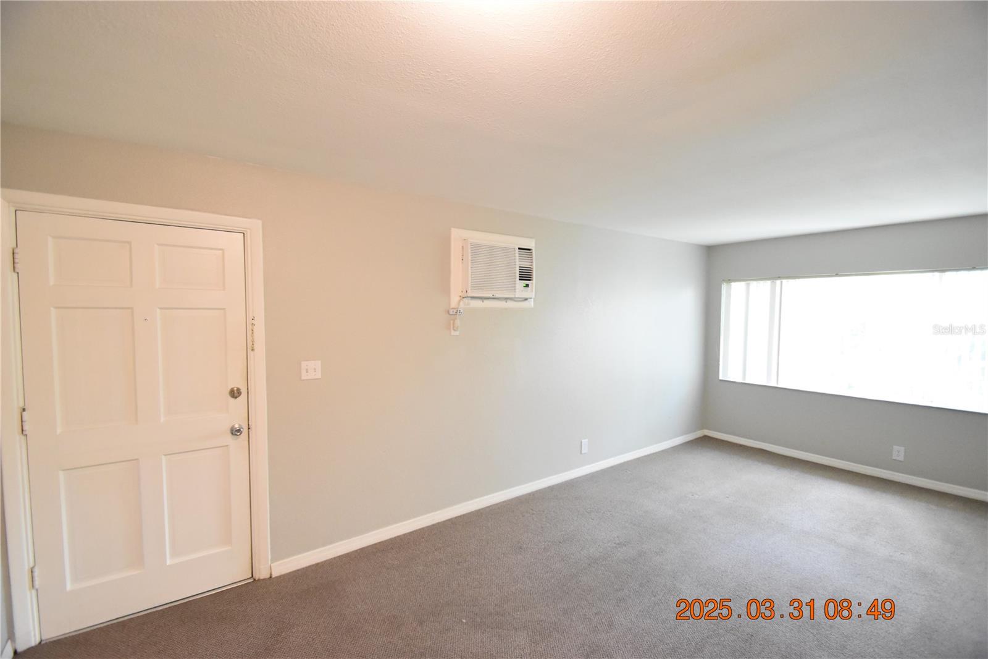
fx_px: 412
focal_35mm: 15
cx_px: 494
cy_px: 330
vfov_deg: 77.3
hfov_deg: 100.4
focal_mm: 10
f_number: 3.5
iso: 3600
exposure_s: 1/60
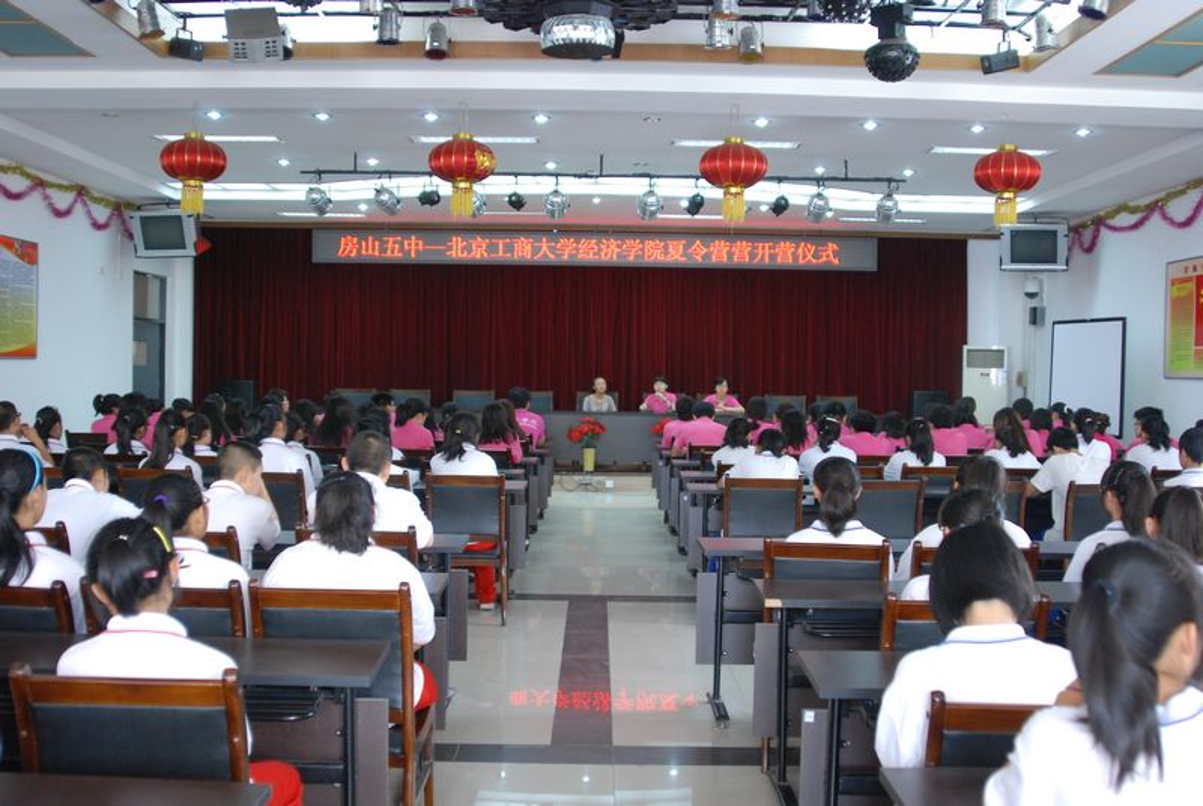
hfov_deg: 53.1
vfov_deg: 37.0
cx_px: 602
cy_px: 403
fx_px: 1205
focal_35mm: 36
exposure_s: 1/30
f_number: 2.8
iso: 640
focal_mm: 24
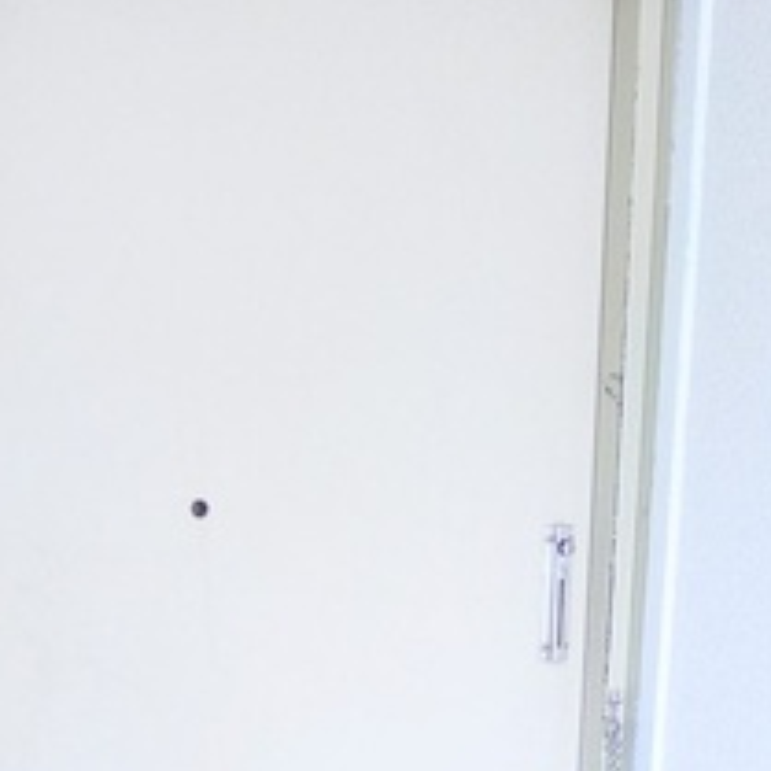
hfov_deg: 24.3
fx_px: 1789
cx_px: 312
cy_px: 981
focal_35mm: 71
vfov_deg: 22.0
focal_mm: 5.1
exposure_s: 1/125
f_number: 2
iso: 640
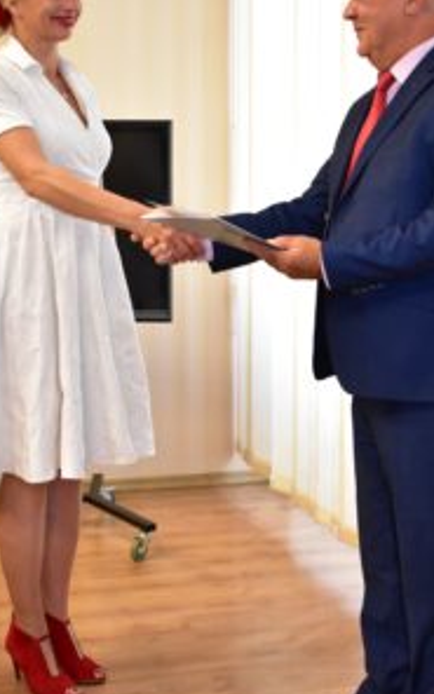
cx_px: 218
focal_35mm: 52
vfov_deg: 38.8
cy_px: 302
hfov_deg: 24.9
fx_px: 984
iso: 3200
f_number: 4
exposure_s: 1/160
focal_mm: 24
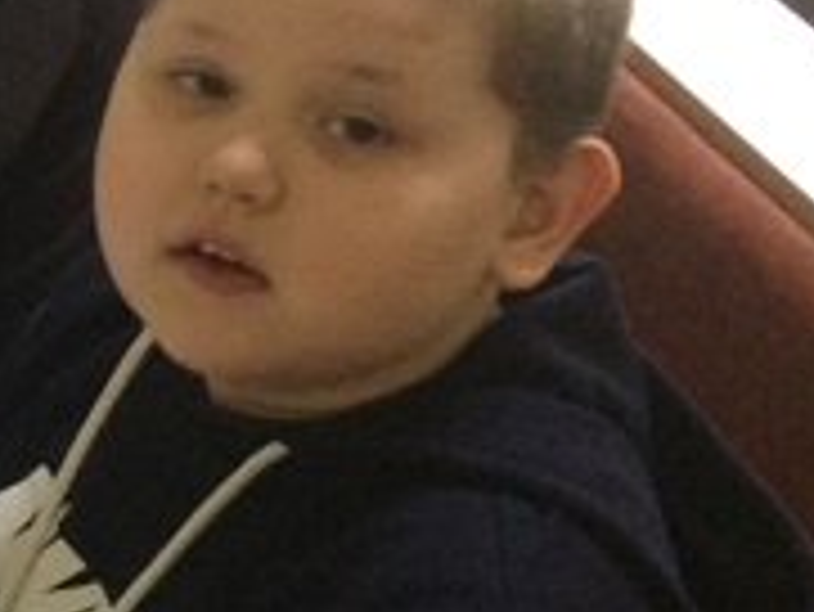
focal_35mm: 128
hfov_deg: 13.0
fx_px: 3012
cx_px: -886
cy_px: 315
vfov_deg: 11.6
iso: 200
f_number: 2.2
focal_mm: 4.15
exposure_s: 1/33
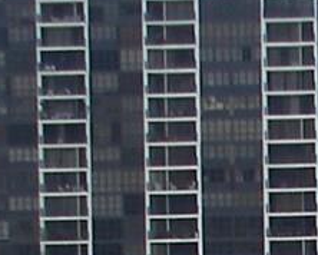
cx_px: 625
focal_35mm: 358
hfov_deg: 5.3
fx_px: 3372
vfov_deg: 4.3
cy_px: 554
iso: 50
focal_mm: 8.5
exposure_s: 1/640
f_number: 2.8
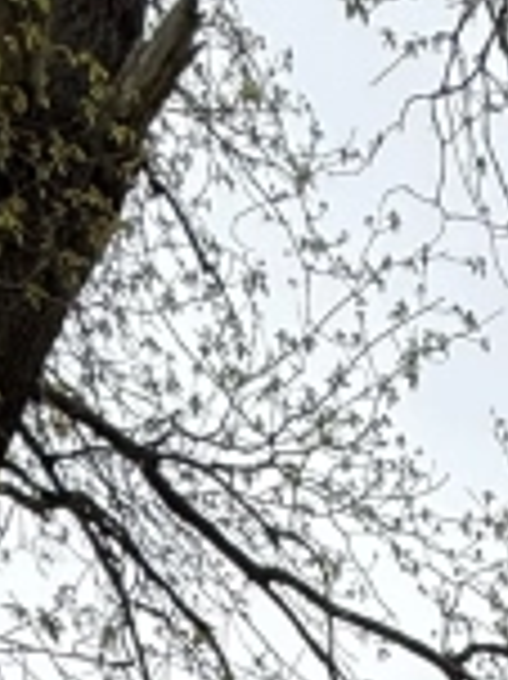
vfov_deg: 11.2
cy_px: 2072
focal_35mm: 100
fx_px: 1959
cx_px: 931
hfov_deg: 13.2
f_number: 2.2
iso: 50
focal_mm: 2.22
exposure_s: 1/942
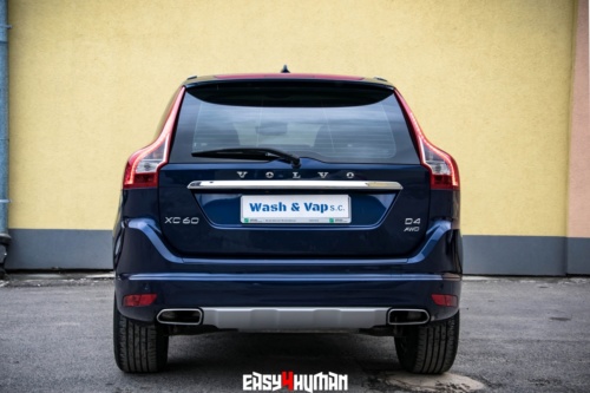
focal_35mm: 57
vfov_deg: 23.8
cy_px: 196
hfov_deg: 35.1
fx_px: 934
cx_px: 295
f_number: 7.1
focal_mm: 38
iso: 400
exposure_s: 1/200
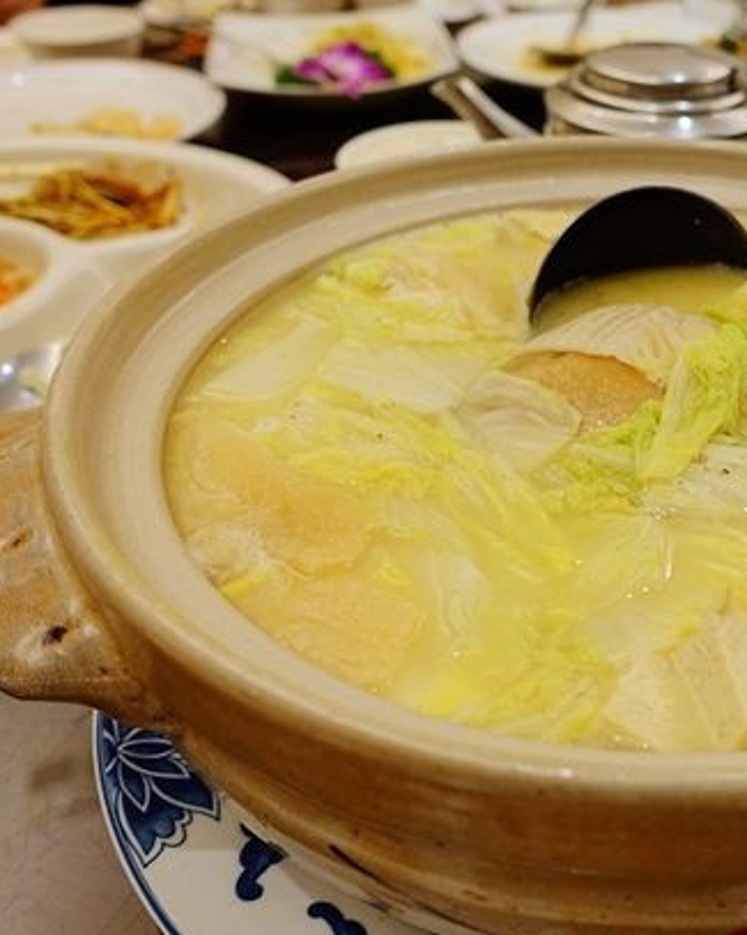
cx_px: 627
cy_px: 470
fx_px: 996
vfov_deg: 50.3
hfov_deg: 39.1
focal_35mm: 36
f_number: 2.2
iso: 125
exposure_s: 1/30
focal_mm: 8.8
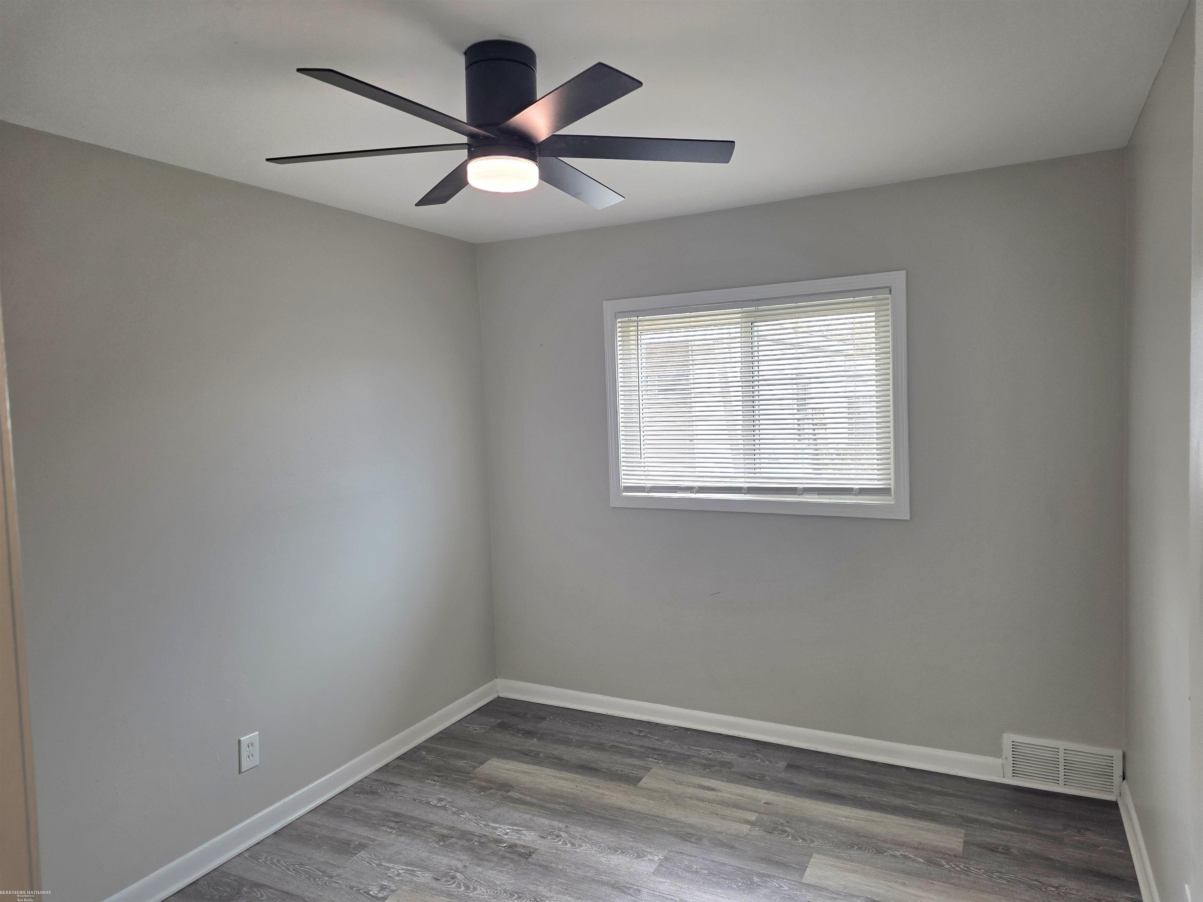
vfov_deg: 58.9
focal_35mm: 23
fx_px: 799
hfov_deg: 73.9
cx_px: 602
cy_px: 451
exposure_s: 1/120
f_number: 1.7
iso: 100
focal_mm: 6.25
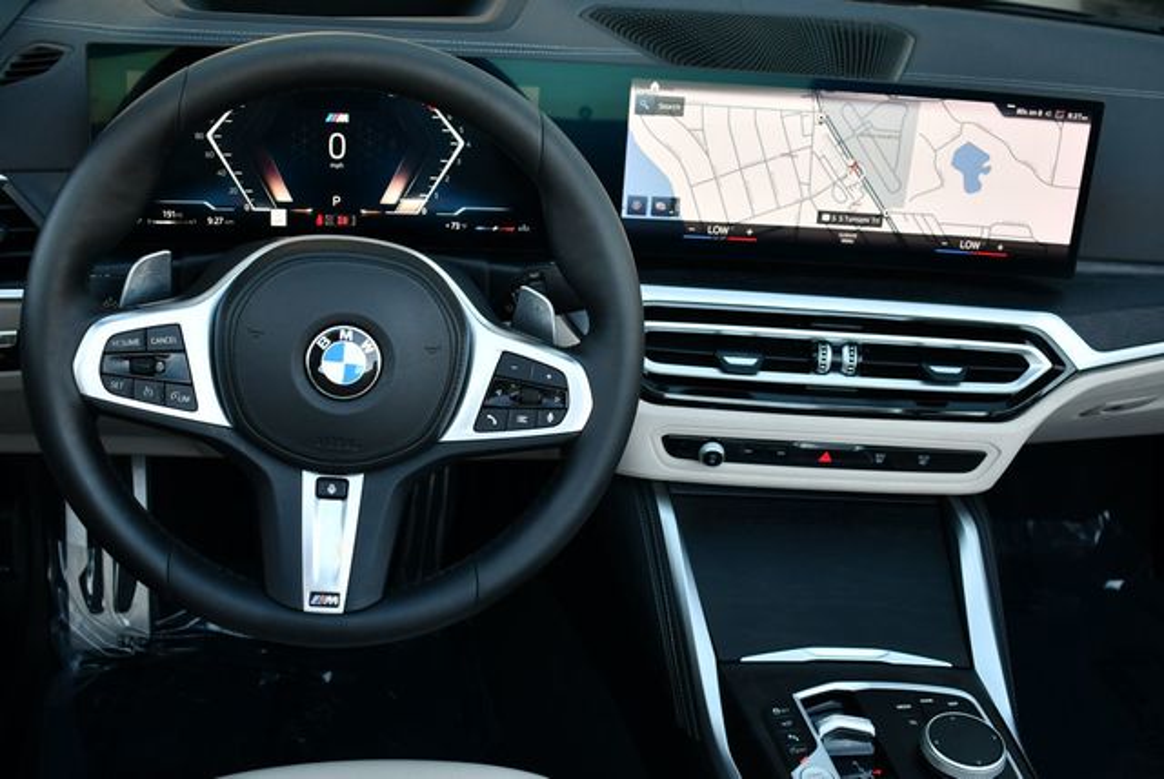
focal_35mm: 40
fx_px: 1294
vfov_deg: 33.5
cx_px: 582
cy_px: 390
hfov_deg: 48.4
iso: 400
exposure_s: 1/250
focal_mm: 20
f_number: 4
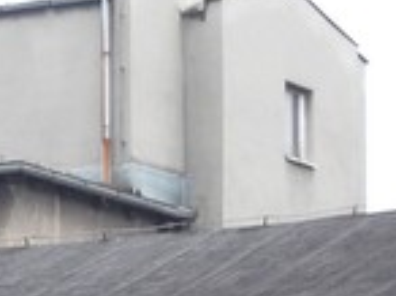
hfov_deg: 3.6
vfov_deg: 2.7
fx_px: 6202
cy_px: 634
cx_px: -374
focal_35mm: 543
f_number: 6
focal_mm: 20.1
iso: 80
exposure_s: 1/80
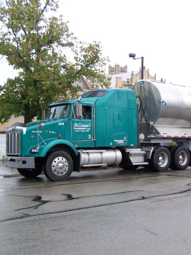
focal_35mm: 51
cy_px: 128
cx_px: 154
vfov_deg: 37.5
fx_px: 375
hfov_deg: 27.9
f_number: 2.8
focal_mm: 6.3
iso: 80
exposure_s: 1/125
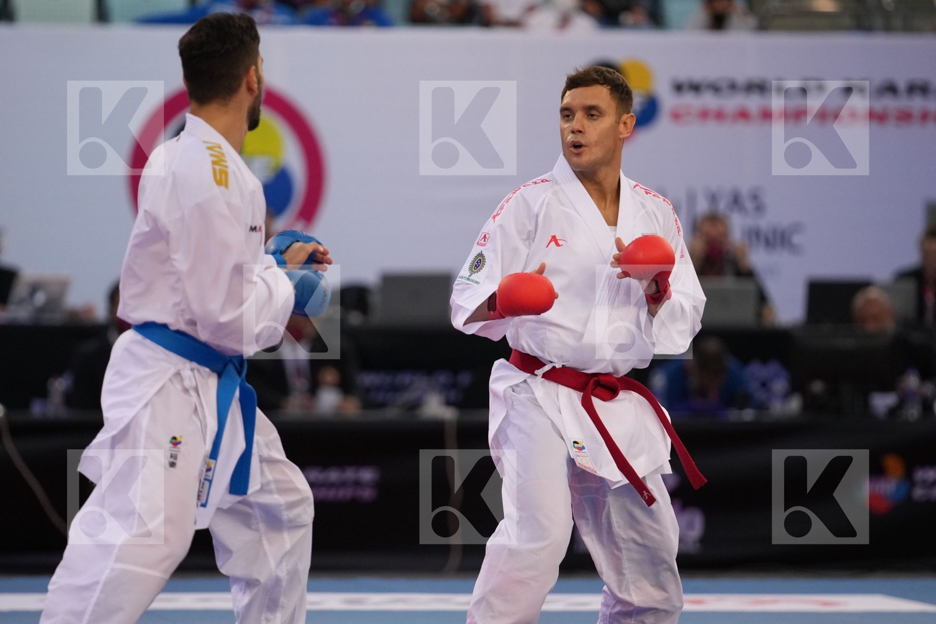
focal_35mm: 300
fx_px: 7799
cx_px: 468
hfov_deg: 6.9
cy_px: 312
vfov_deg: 4.6
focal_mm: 200
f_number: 2.8
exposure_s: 1/1000
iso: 2000
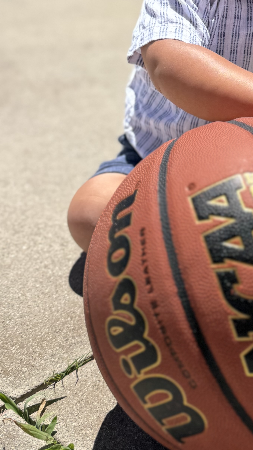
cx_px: 229
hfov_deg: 19.1
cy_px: 105
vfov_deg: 33.1
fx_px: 739
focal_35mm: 62
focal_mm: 6.76
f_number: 1.78
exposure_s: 1/4608
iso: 80
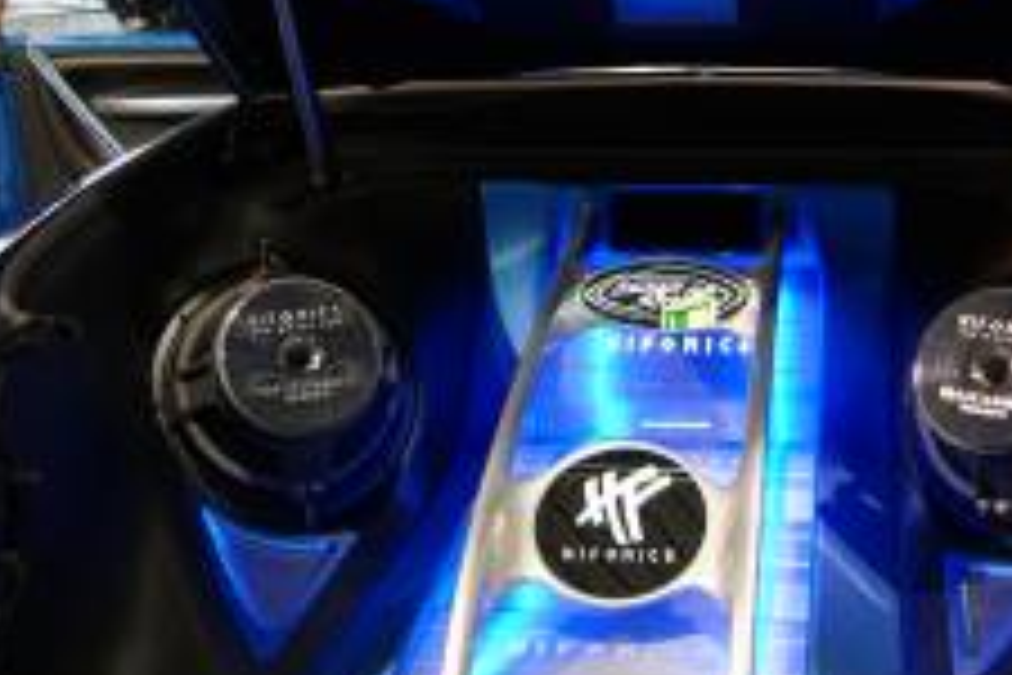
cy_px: 270
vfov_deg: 22.6
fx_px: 1687
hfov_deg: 33.3
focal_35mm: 60
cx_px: 603
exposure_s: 1/30
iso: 250
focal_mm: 18
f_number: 3.5
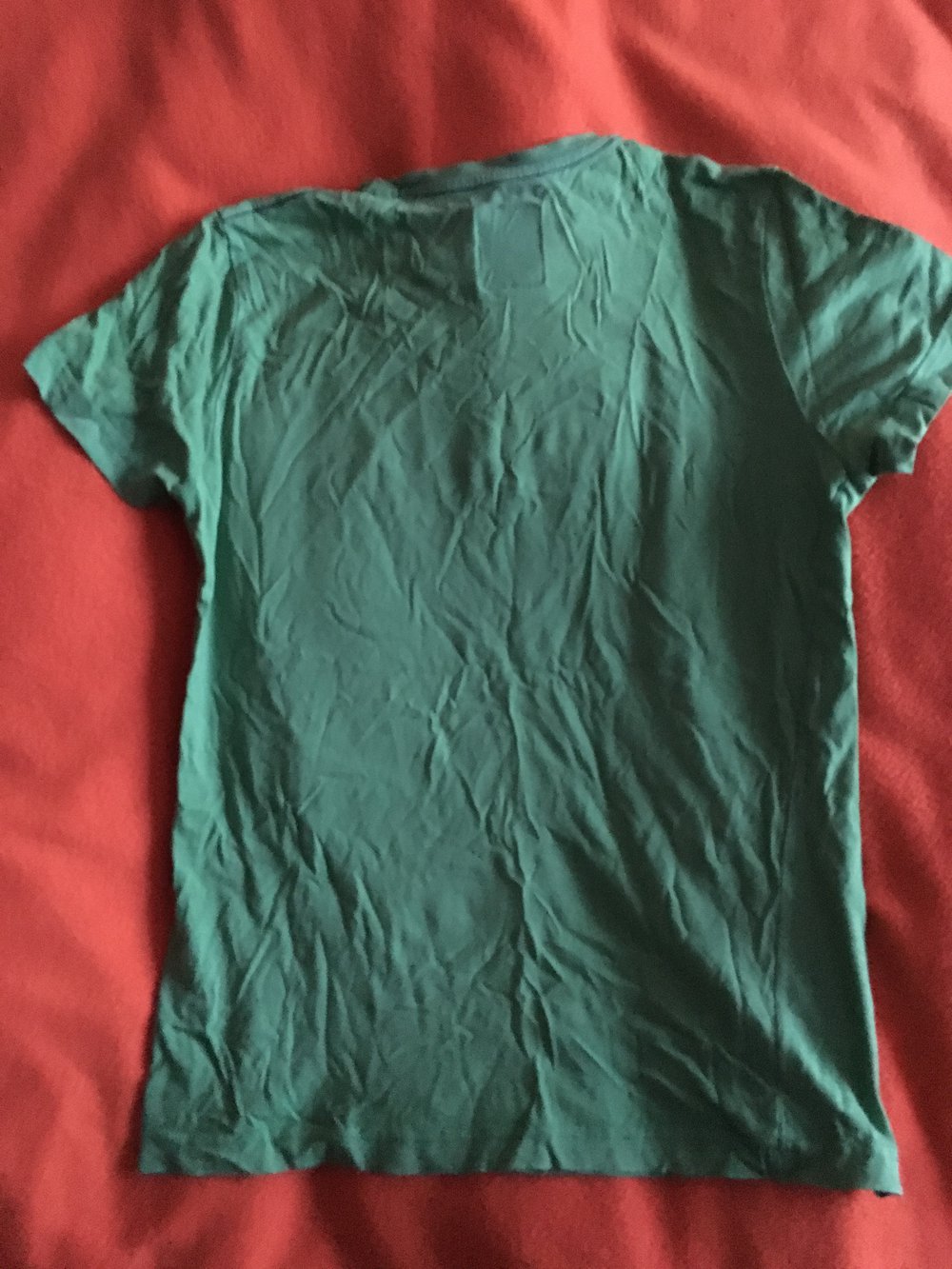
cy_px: 634
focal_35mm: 29
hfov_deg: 48.2
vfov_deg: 61.7
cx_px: 476
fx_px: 1063
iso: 1000
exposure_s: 1/17
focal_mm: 4.15
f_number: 2.2
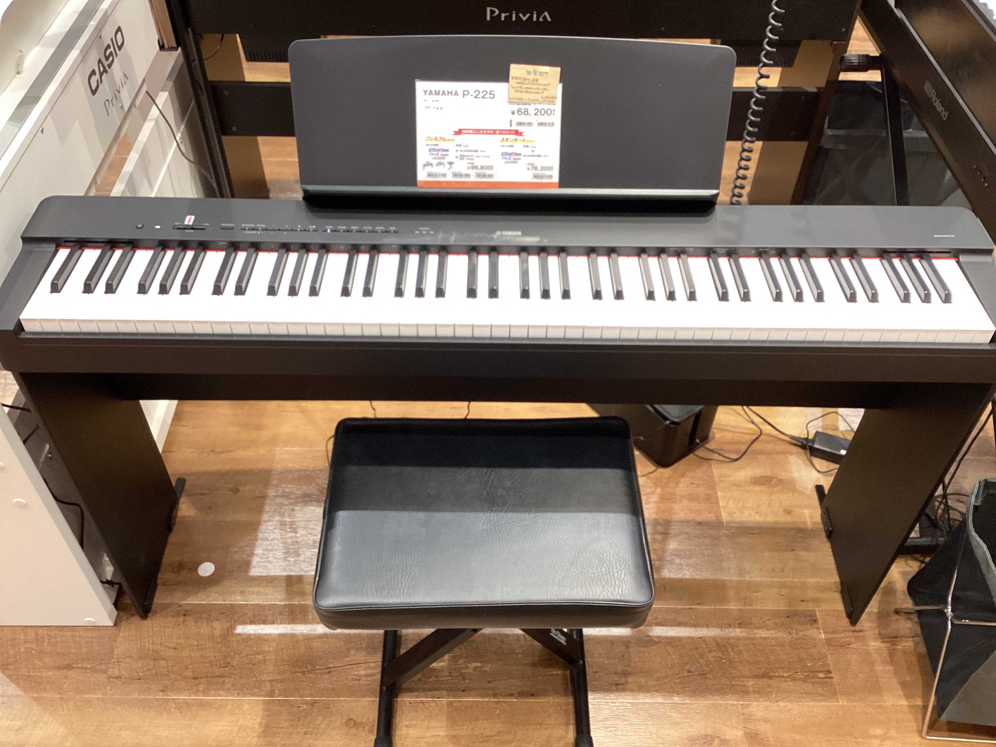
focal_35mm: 31
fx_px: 892
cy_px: 374
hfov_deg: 58.4
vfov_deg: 45.4
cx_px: 498
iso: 125
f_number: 2.4
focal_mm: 3.3
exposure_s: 1/50
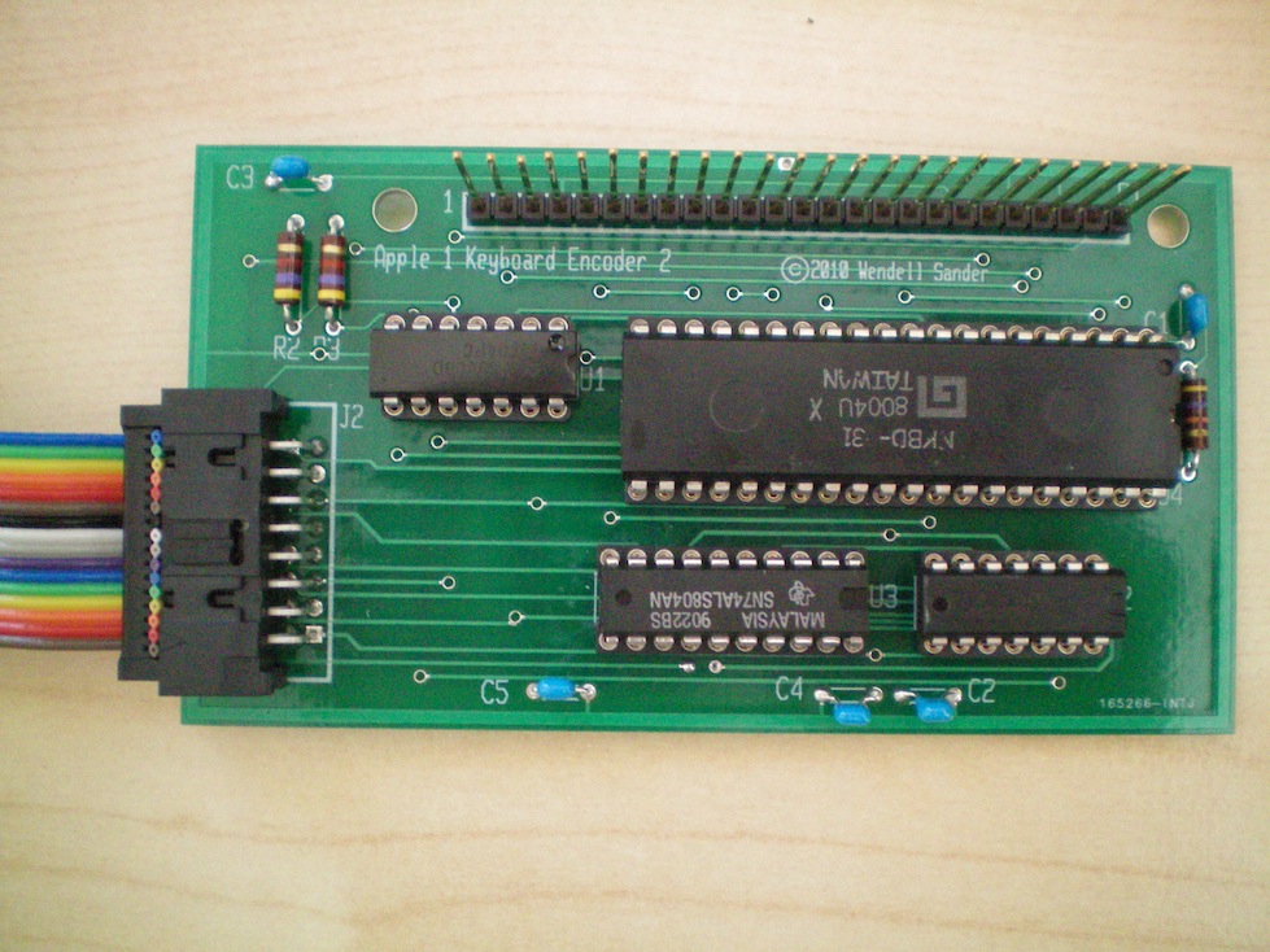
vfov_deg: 37.7
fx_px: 1394
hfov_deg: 49.0
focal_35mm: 38
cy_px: 476
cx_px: 635
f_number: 3.1
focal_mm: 6.3
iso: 400
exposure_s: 1/20
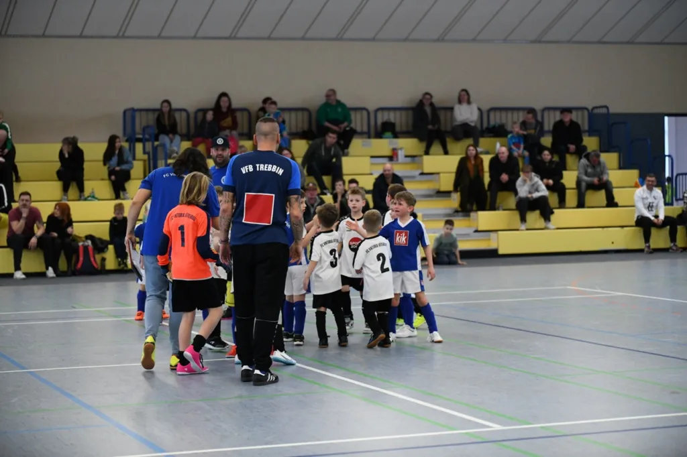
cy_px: 228
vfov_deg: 15.9
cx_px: 344
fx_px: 1641
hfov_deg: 23.7
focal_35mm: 86
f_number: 2.8
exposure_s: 1/1600
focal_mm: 86
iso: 8000
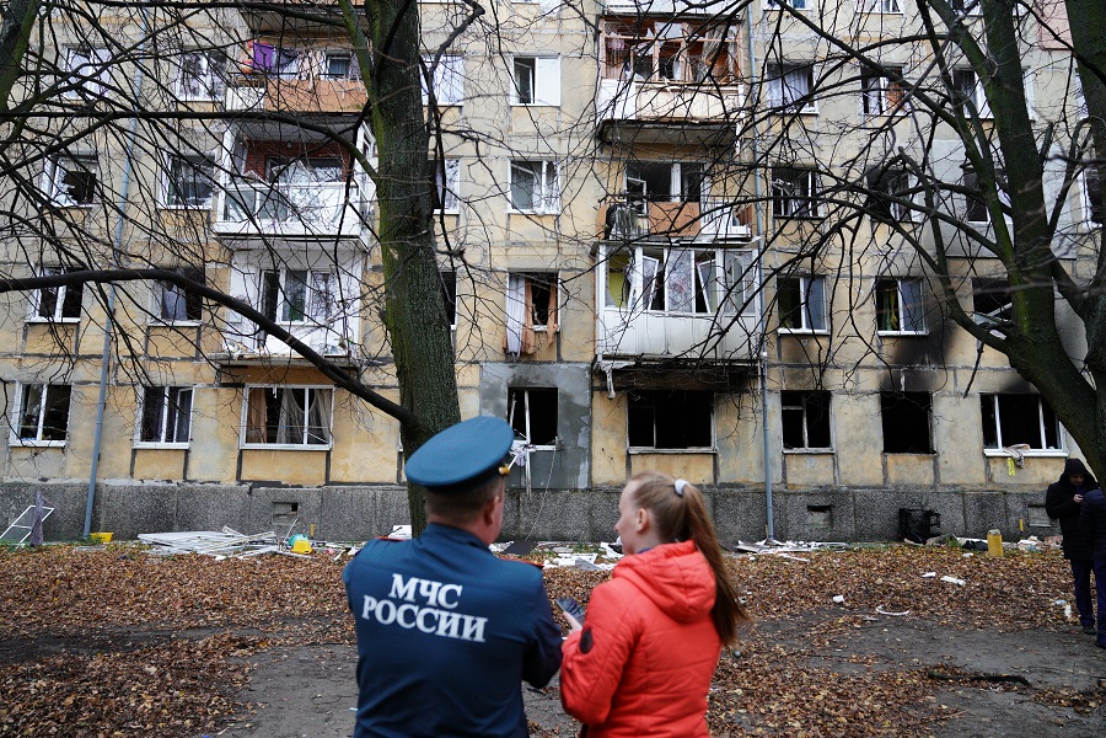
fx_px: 737
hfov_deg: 73.7
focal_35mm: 24
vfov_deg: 53.1
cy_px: 369
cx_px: 553
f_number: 2.8
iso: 2000
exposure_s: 1/800
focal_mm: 24
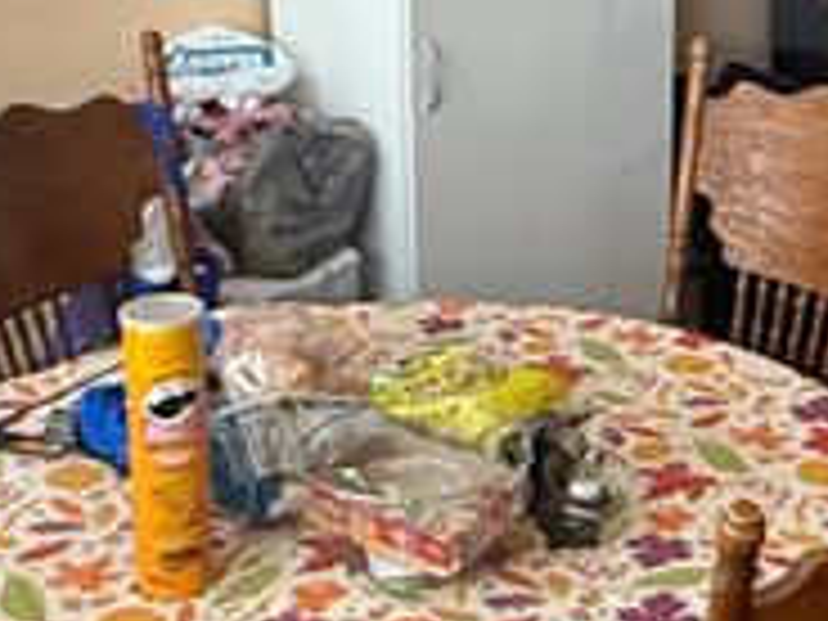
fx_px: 1866
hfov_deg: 24.6
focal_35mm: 78
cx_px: 657
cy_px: 68
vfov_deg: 18.6
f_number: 2.2
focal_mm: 2.22
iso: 400
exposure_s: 1/60
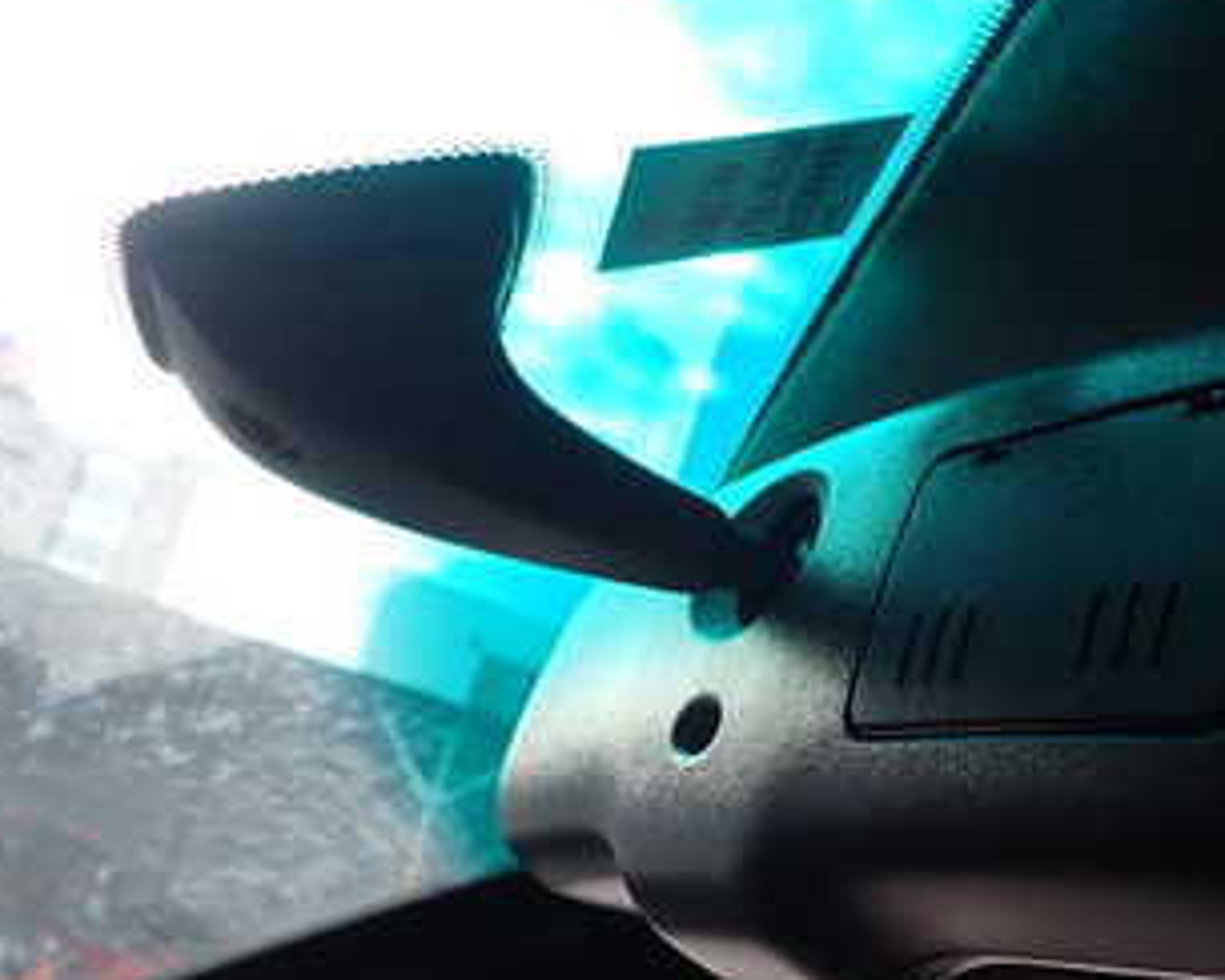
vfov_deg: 31.4
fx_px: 1740
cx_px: 791
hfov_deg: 38.4
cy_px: 586
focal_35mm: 48
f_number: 2.8
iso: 100
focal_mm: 4.5
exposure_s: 1/125
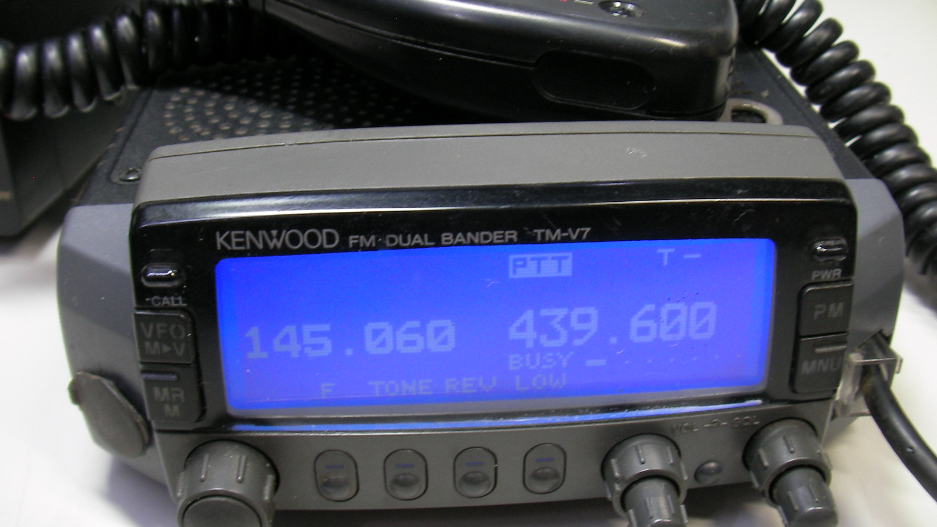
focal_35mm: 45
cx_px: 470
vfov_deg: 26.5
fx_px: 1118
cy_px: 258
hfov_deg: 45.5
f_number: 3.5
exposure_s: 1/16.3
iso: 100
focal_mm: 6.3
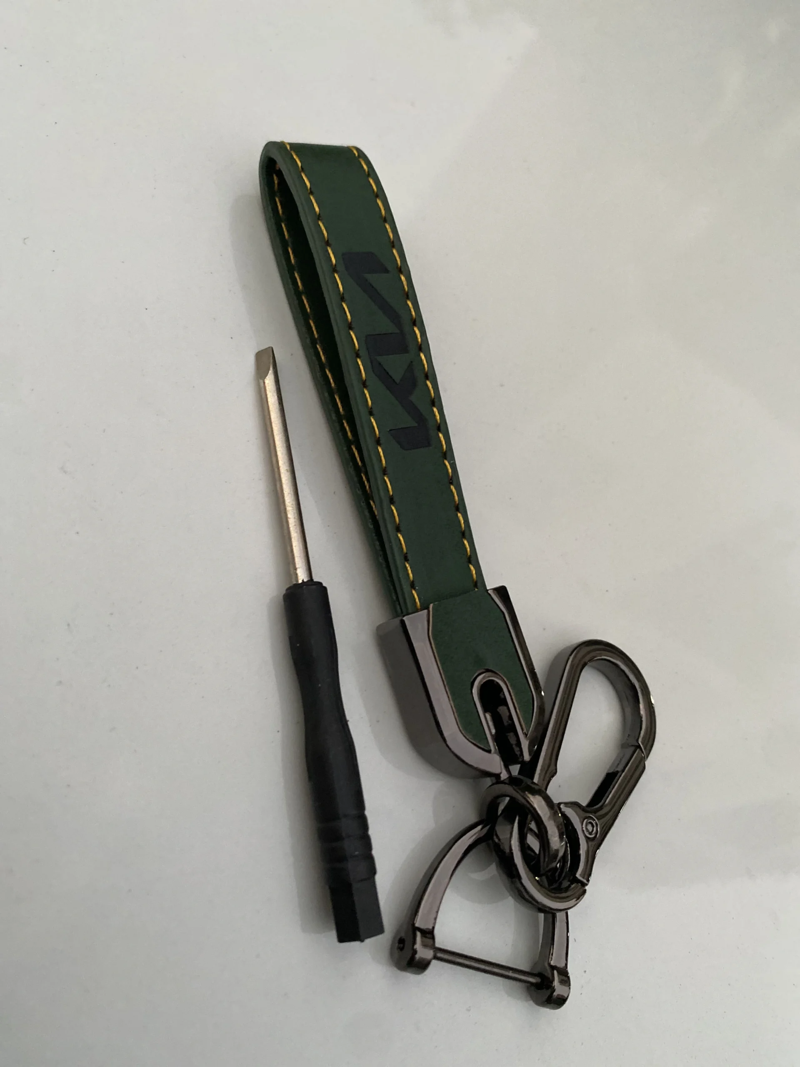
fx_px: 801
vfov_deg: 67.3
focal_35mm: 26
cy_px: 534
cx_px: 400
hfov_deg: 53.1
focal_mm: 4.25
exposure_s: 1/50
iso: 400
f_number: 1.8
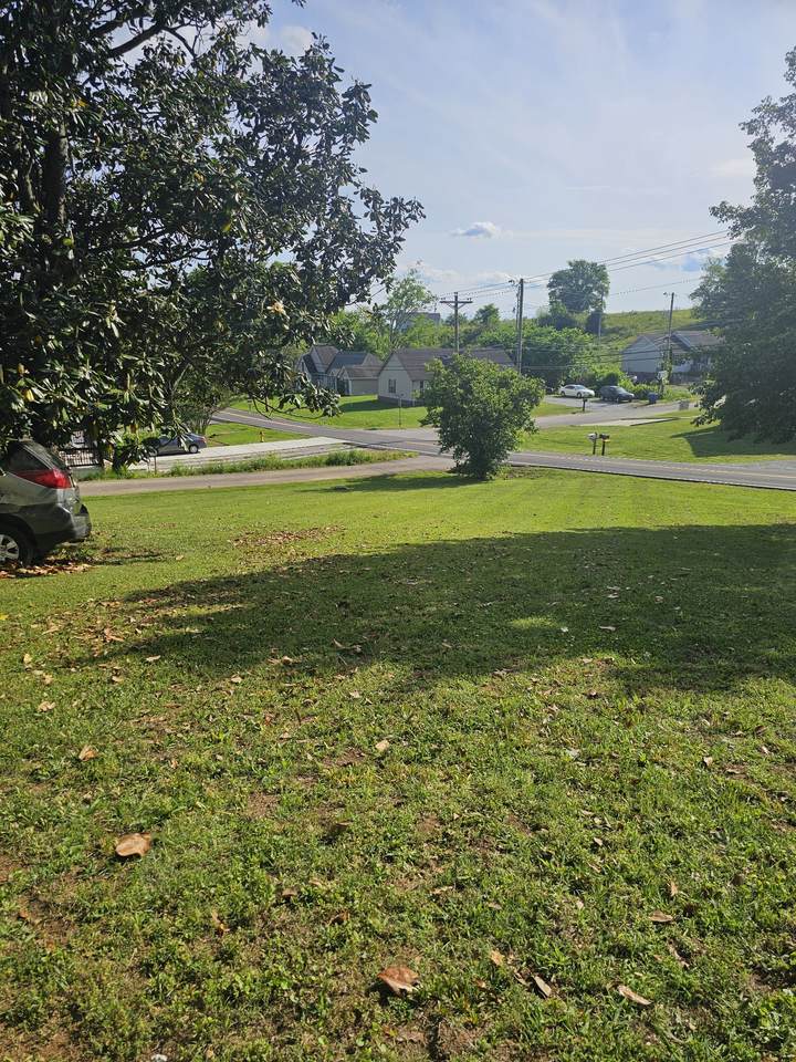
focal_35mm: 23
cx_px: 398
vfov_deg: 73.9
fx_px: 705
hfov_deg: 58.9
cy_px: 531
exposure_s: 1/1279
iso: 12
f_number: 1.7
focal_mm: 6.3
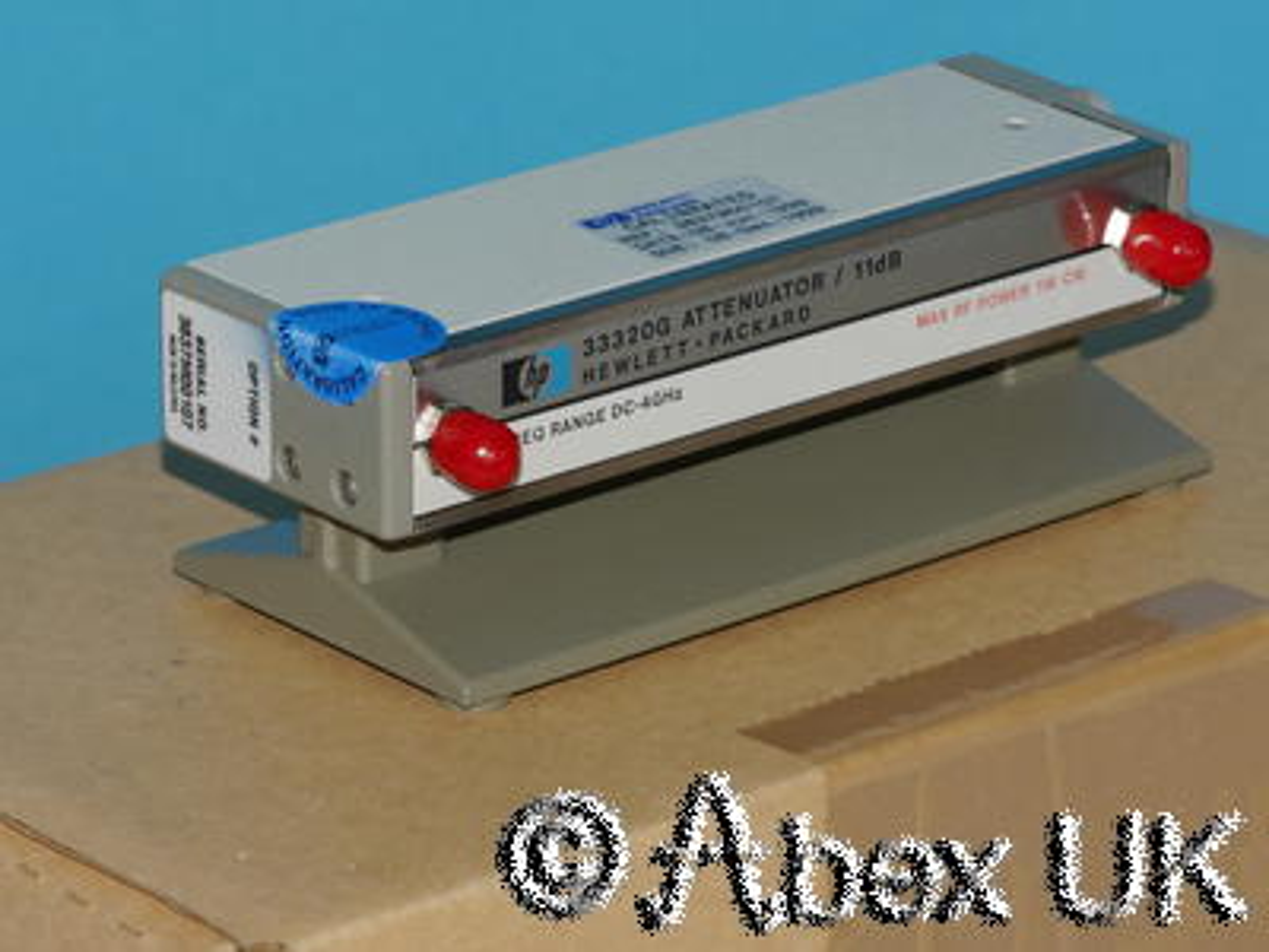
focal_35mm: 204
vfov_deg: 7.3
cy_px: 476
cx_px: 634
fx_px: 7479
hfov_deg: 9.7
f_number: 18
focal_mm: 102
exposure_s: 1/50
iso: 800
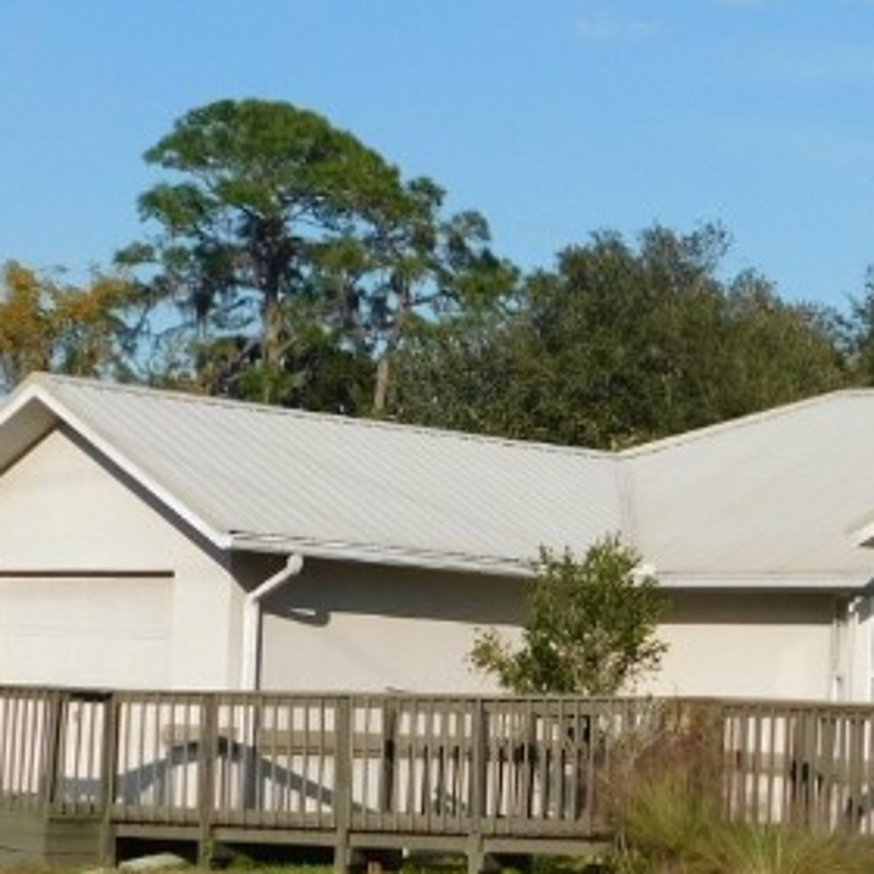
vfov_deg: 17.9
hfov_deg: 17.9
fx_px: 2771
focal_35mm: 97
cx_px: 440
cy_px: 577
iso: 125
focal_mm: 5.3
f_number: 6.4
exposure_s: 1/500
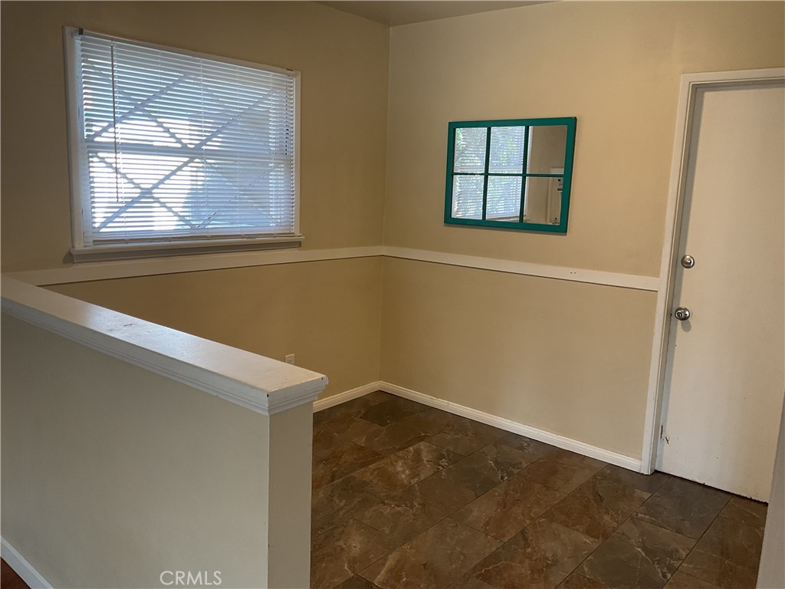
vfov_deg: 48.2
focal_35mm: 29
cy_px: 294
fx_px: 658
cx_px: 392
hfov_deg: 61.7
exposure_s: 1/60
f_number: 1.8
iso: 50
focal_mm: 3
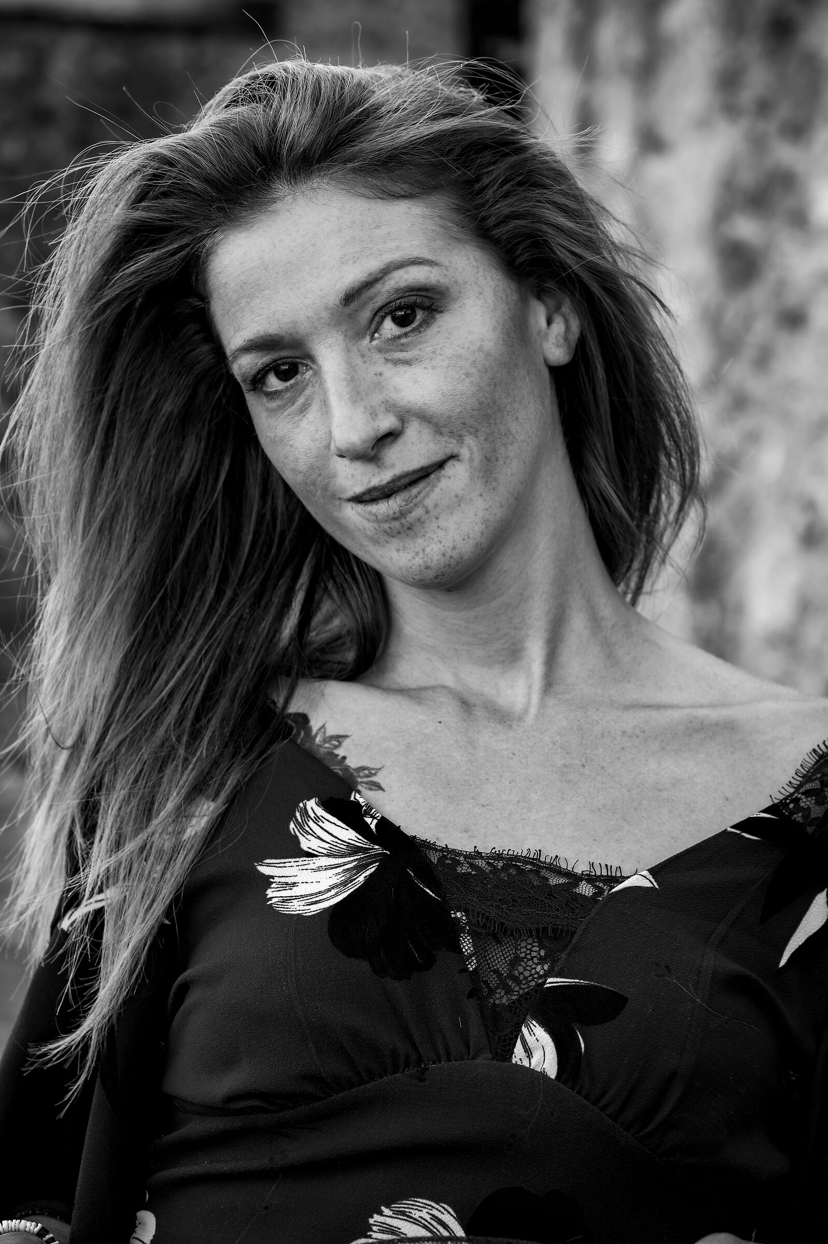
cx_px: 414
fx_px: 2936
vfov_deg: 23.9
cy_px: 622
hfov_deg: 16.1
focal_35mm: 85
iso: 200
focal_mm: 85
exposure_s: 1/80
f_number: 6.3
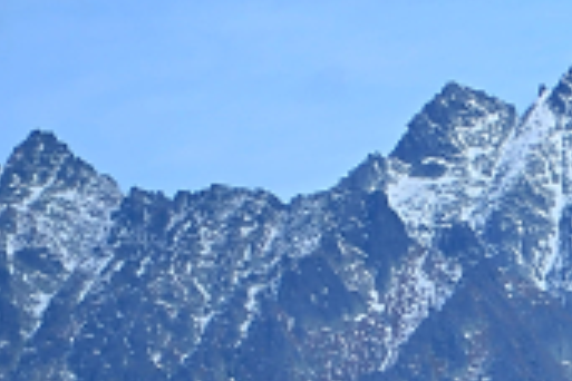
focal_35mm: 422
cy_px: 366
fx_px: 6703
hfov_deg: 4.9
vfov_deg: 3.3
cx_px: 743
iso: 100
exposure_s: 1/200
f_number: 5.3
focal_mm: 75
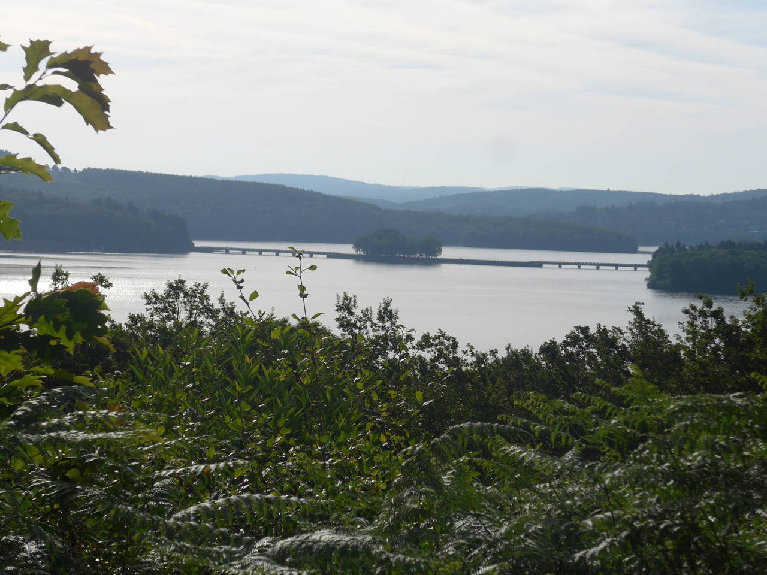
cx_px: 384
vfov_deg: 16.4
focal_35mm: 90
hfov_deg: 21.8
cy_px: 288
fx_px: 1994
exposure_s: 1/1000
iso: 80
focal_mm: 18
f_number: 4.6
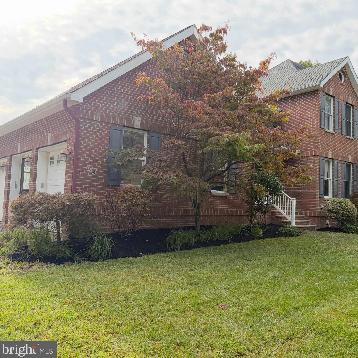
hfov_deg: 51.5
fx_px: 363
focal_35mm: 31
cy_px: 179
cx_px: 239
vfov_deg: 52.5
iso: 64
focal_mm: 5.96
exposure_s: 1/667
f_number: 1.6
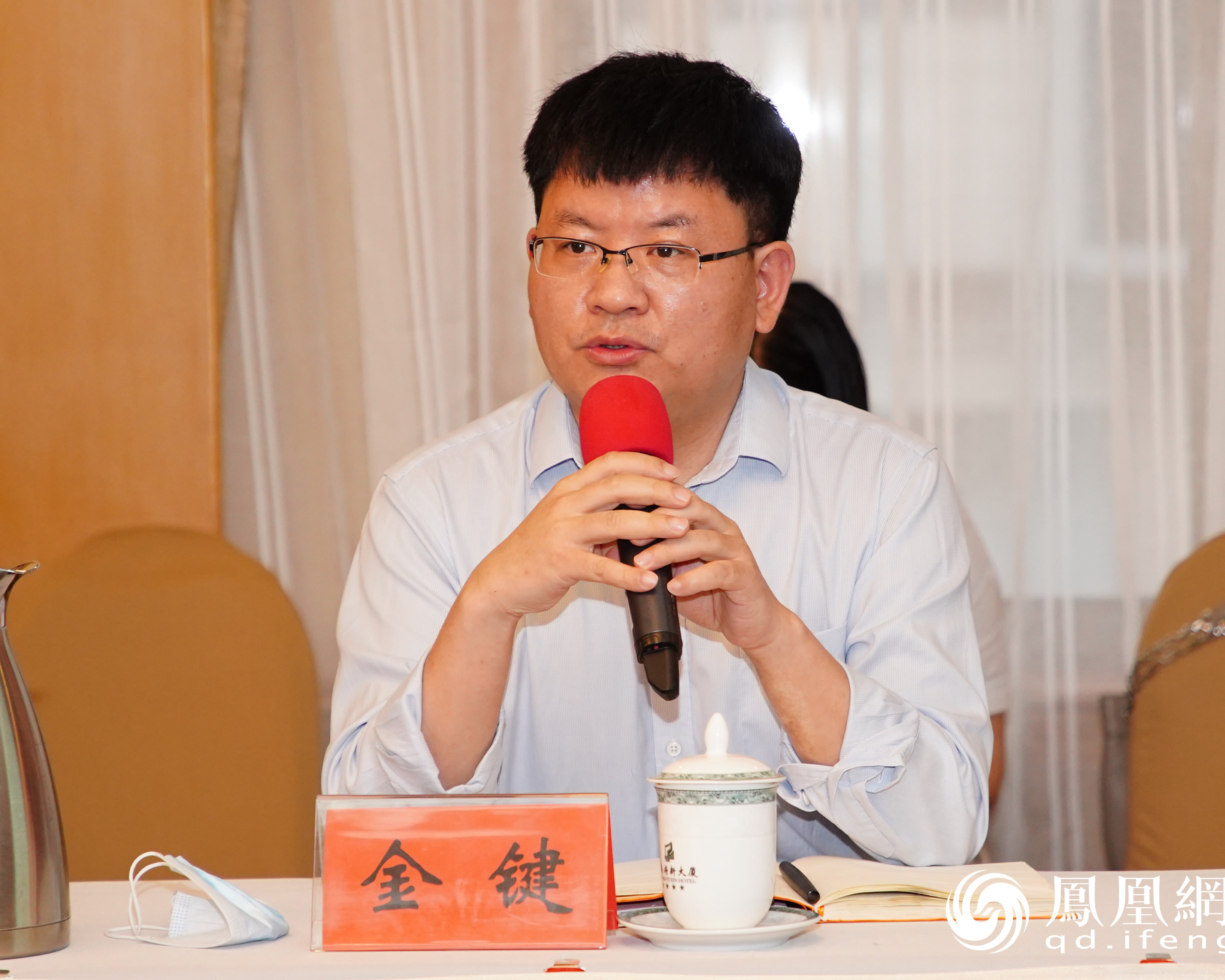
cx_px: 670
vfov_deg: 9.8
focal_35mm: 157
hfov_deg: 12.3
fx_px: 5692
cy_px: 489
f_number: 4
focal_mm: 93
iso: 2000
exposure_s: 1/250
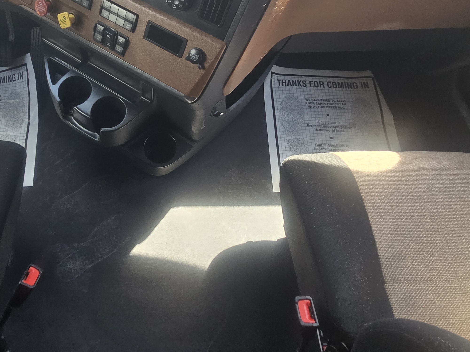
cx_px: 132
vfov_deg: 52.4
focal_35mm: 26
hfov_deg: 64.2
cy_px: 127
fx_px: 353
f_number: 2.2
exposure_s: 1/359
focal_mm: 2.2
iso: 200
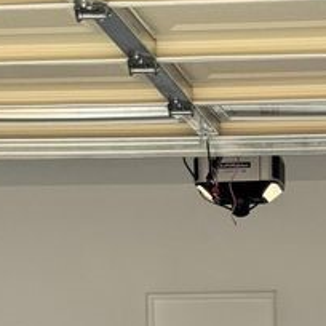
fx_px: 1417
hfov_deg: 13.0
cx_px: 284
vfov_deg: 12.6
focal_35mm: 133
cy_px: 462
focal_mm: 6.76
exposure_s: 1/1215
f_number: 1.78
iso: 64
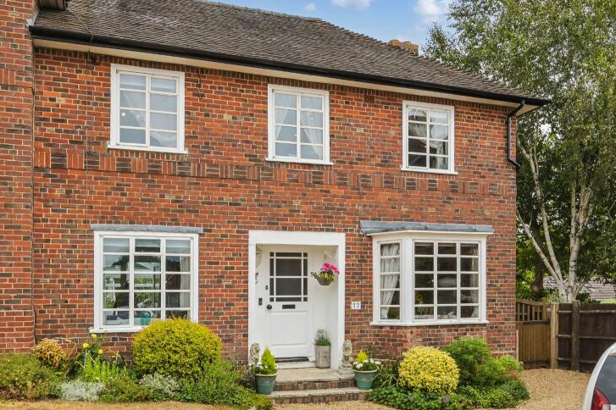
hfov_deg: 60.2
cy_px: 233
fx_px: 530
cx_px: 283
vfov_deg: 42.2
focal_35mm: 31
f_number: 14
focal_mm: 22
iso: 400
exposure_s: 1/200
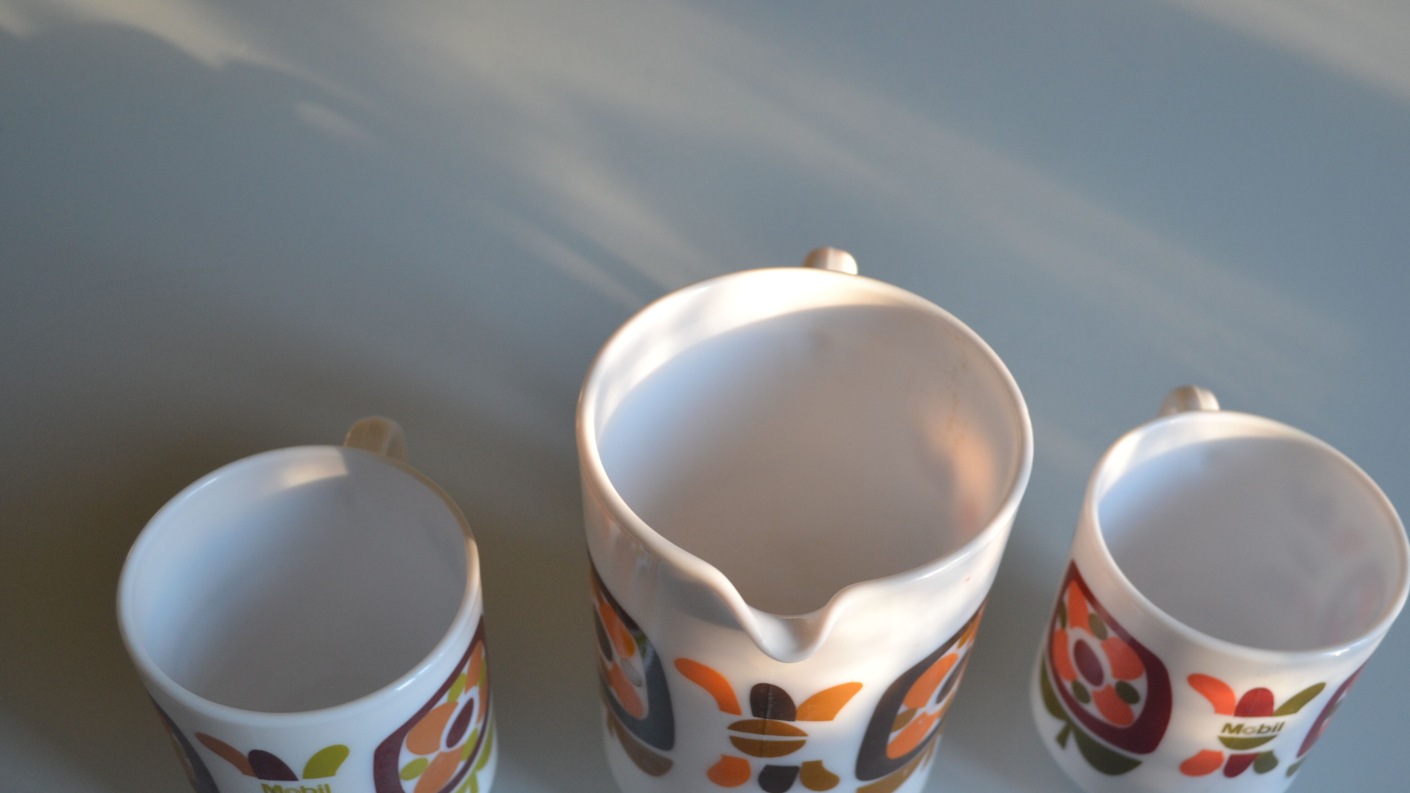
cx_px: 772
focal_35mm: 44
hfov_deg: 46.3
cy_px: 543
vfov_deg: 26.9
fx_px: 1645
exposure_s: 1/40
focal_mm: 24
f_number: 4
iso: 400
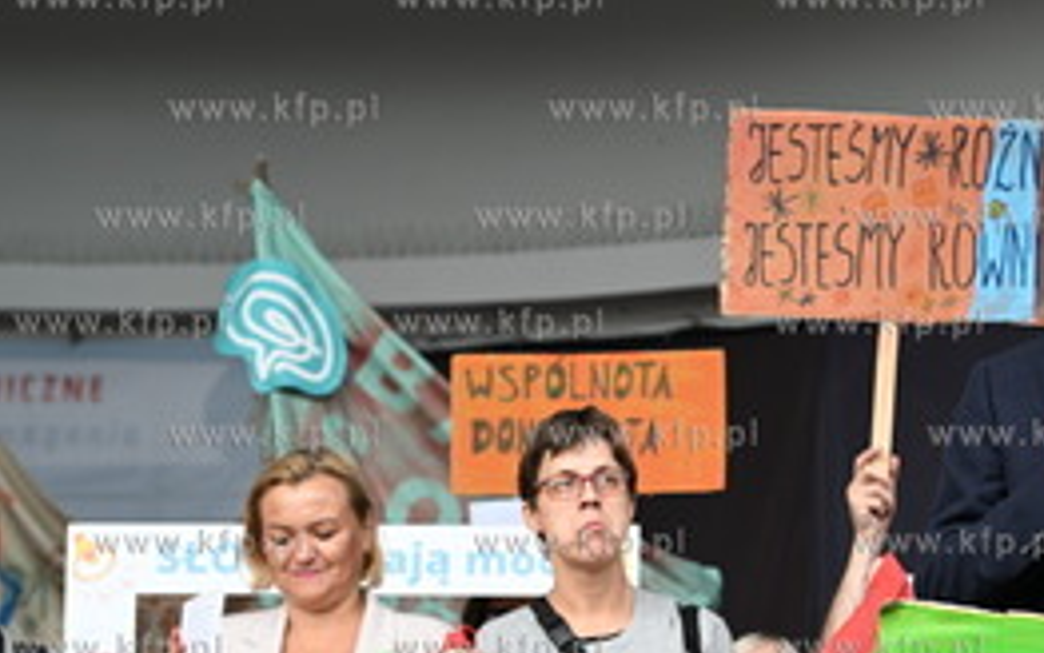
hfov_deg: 12.2
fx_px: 4867
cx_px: 793
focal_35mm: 171
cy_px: 488
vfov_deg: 7.7
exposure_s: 1/250
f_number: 5.6
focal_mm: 110
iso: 250
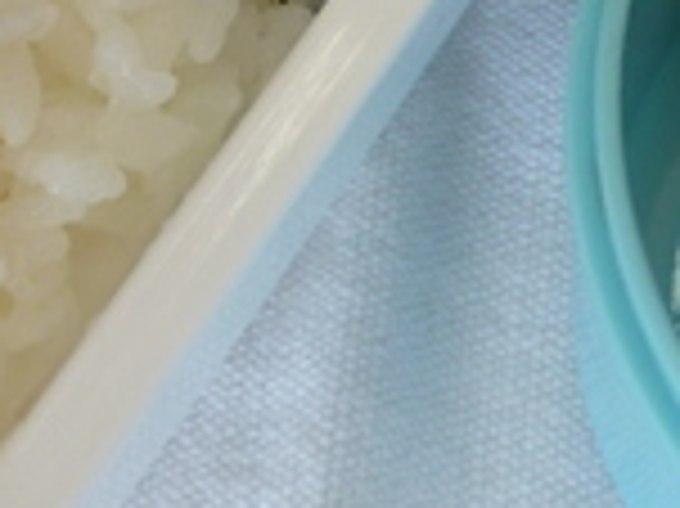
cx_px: 356
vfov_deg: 14.0
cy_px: -112
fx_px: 2002
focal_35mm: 102
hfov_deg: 19.3
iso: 80
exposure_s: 1/125
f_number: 2.2
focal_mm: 4.3
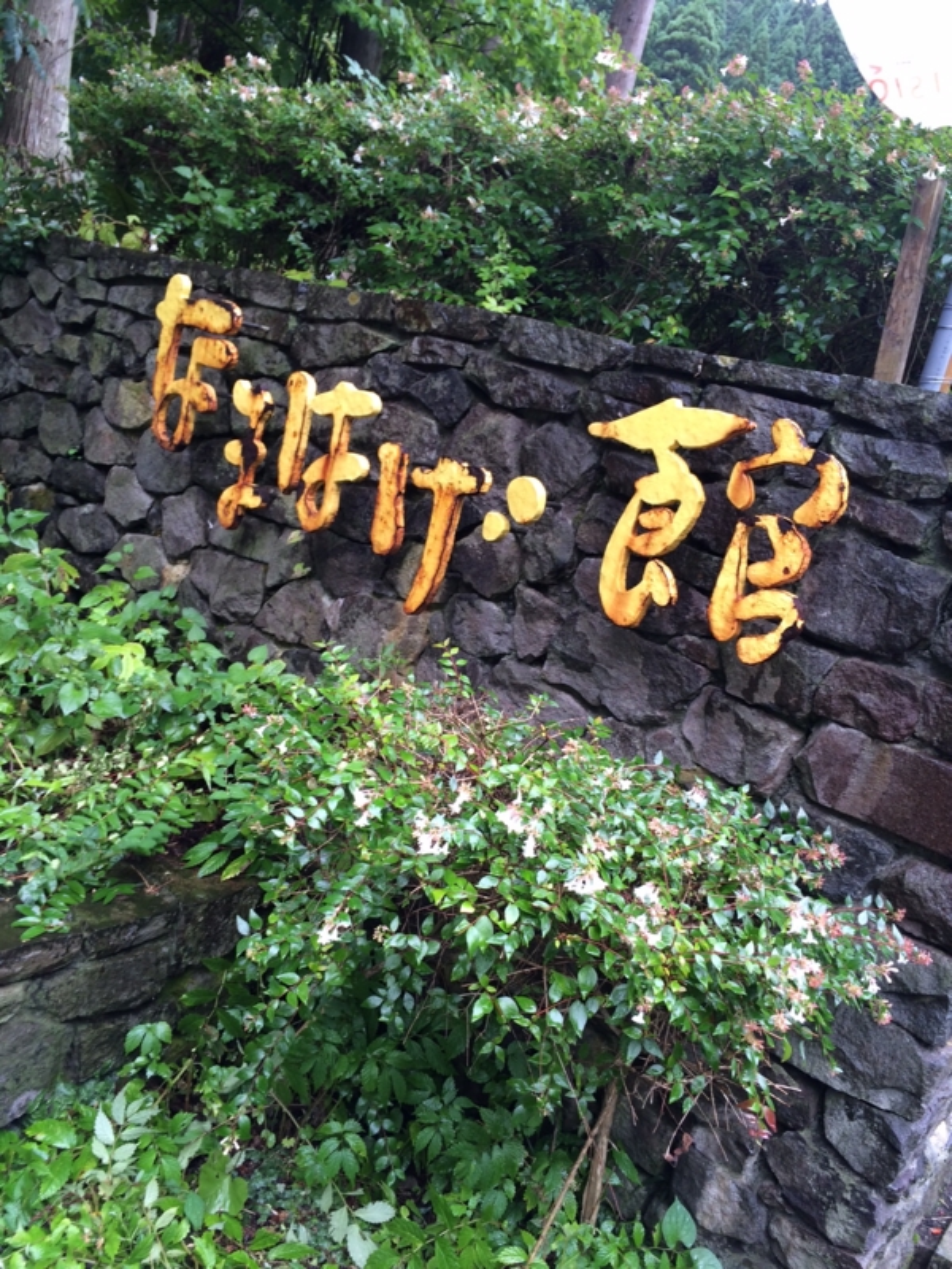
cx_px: 476
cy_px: 634
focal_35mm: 29
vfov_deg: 61.7
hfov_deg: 48.2
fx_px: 1063
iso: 40
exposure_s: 1/60
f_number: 2.2
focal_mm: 4.15
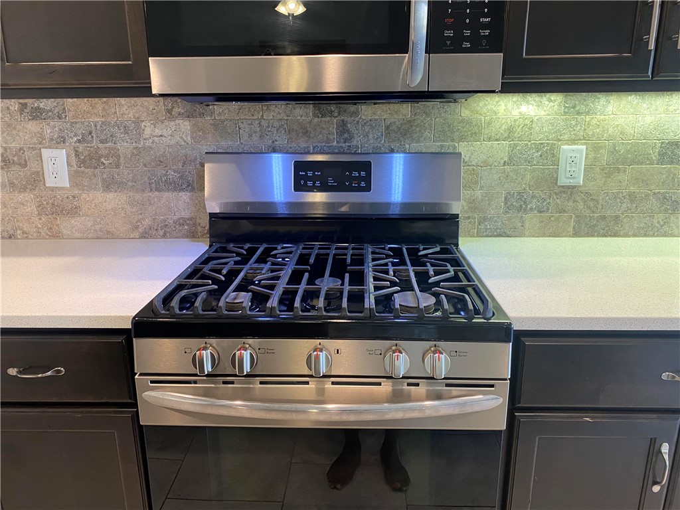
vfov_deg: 53.1
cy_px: 255
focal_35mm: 26
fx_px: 511
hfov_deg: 67.3
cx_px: 340
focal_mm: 4.25
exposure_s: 1/60
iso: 160
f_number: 1.8
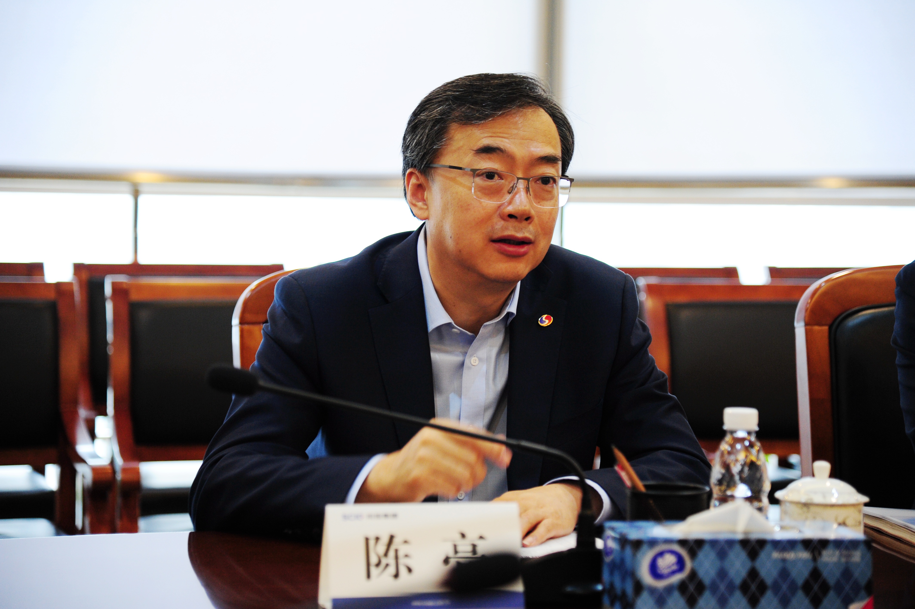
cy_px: 304
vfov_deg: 13.0
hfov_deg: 19.5
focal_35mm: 105
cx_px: 458
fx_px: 2667
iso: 1600
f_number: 4
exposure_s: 1/60
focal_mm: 105
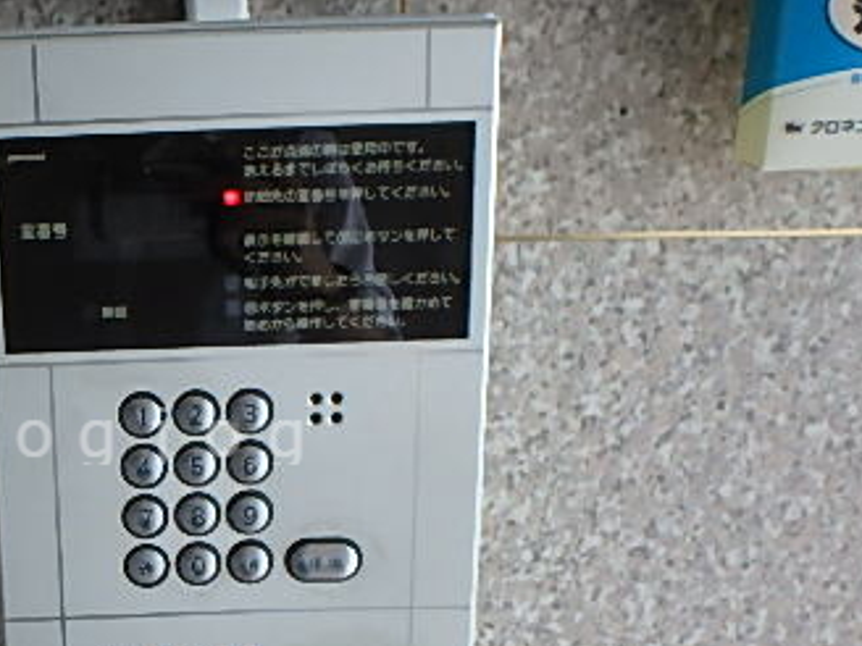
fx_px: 1021
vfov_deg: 34.8
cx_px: 137
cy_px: 433
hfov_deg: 43.0
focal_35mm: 41
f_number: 3.5
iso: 320
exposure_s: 1/30
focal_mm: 3.7
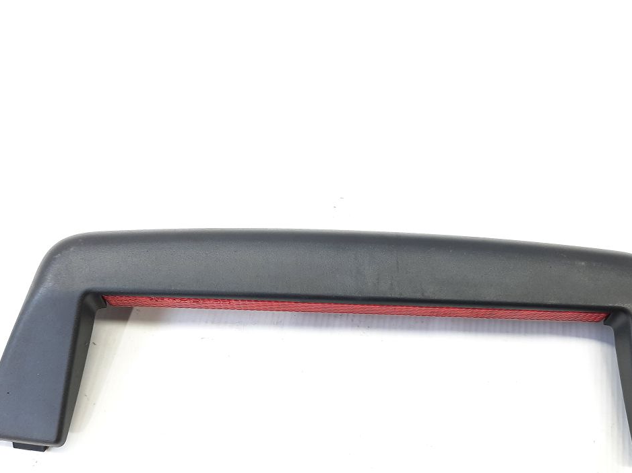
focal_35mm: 32
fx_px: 584
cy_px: 295
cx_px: 349
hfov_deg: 56.7
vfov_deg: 43.8
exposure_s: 1/50
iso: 125
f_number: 2
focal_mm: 4.6
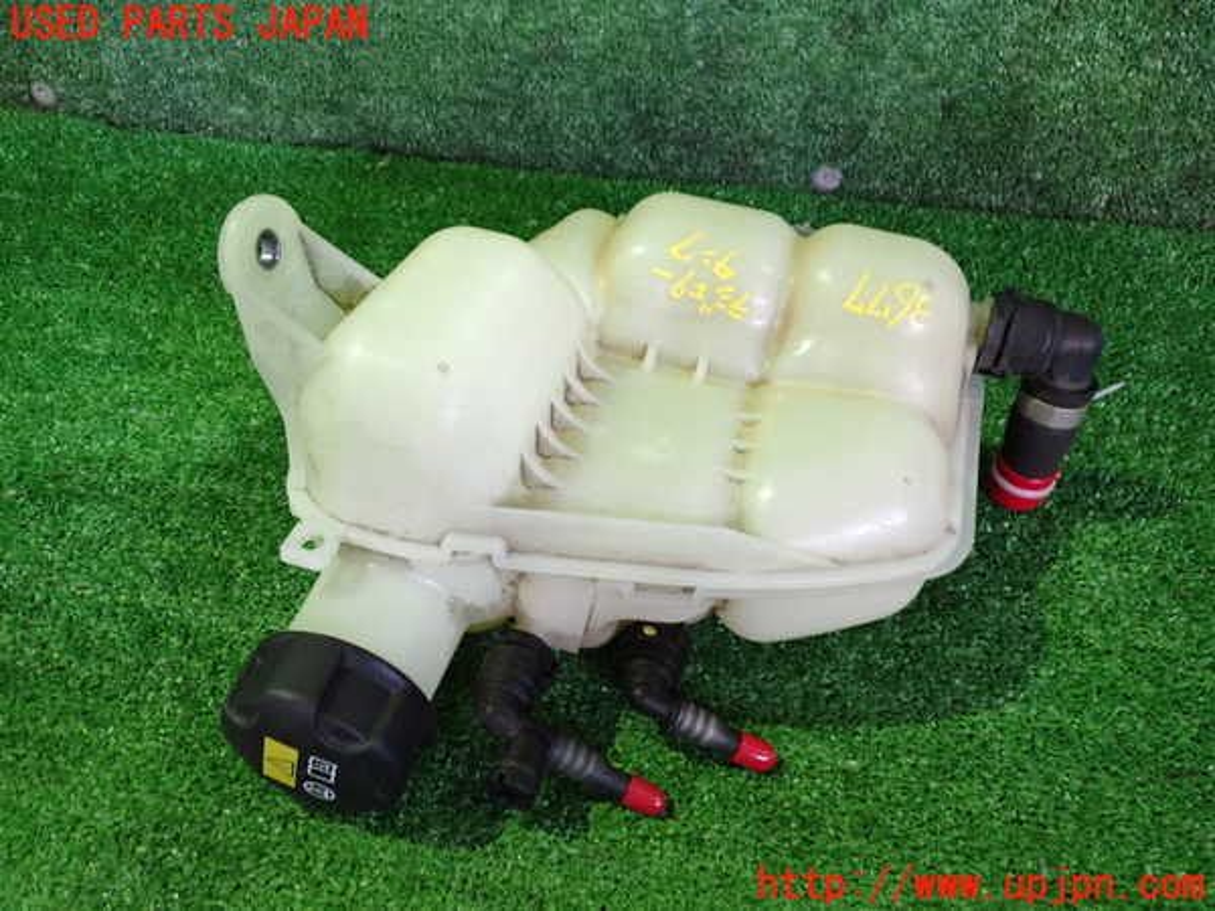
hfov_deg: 60.0
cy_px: 456
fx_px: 1053
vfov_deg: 46.8
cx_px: 608
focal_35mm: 30
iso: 640
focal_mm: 5.4
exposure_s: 1/30
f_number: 2.3
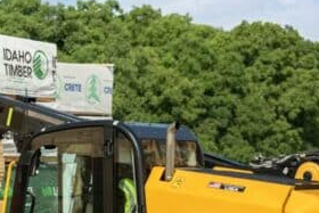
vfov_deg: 11.4
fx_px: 1064
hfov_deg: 16.9
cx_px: 56
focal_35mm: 120
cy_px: 198
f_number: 2.8
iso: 800
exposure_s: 1/1250
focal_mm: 48
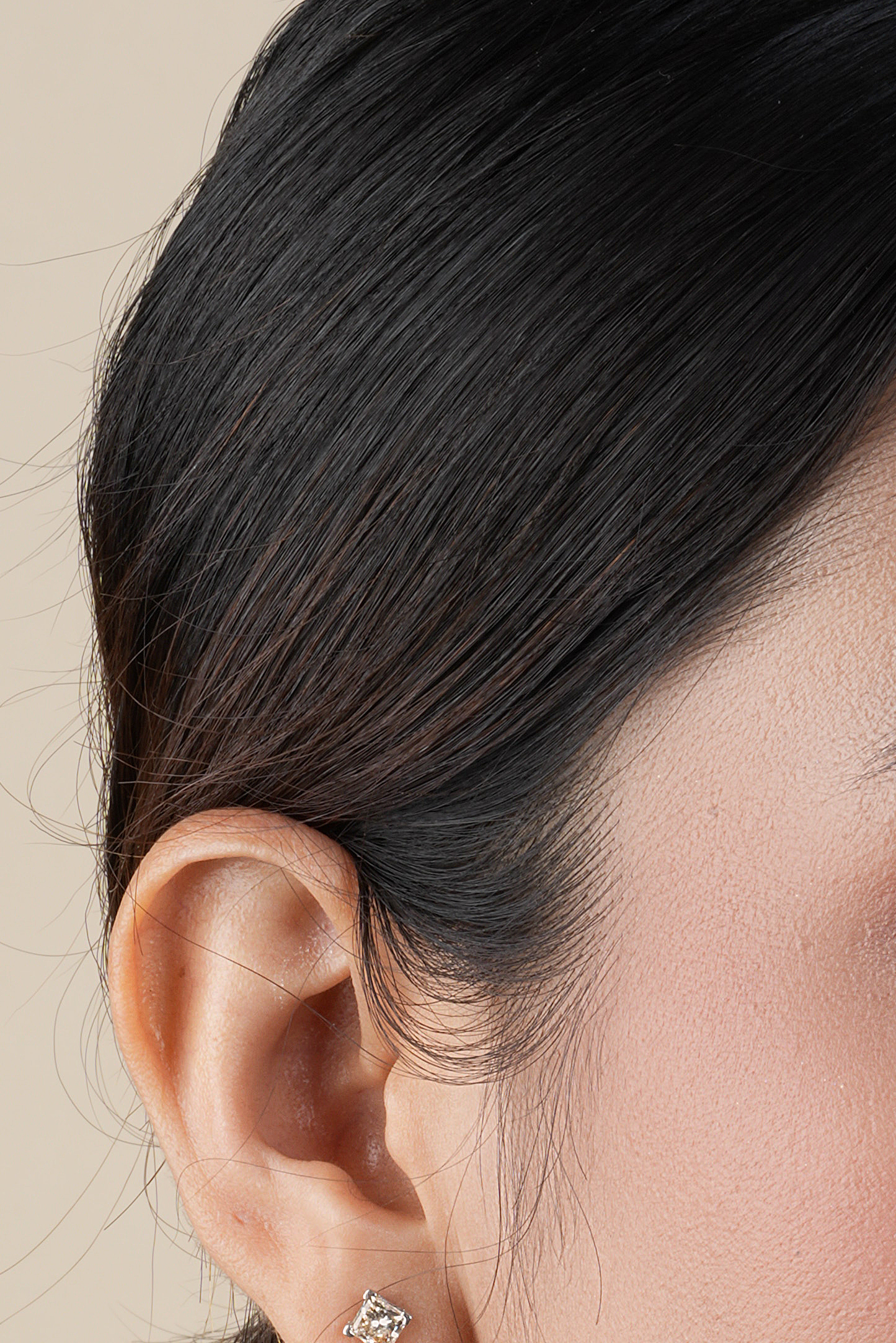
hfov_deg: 4.7
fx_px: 10861
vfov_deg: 7.0
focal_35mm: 291
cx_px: 1126
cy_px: 1591
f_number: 20
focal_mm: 90
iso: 100
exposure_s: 1/125
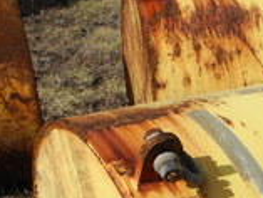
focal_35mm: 89
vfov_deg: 15.3
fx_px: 677
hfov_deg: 20.3
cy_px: 298
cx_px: 332
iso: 100
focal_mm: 6
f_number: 5.6
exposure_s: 1/875
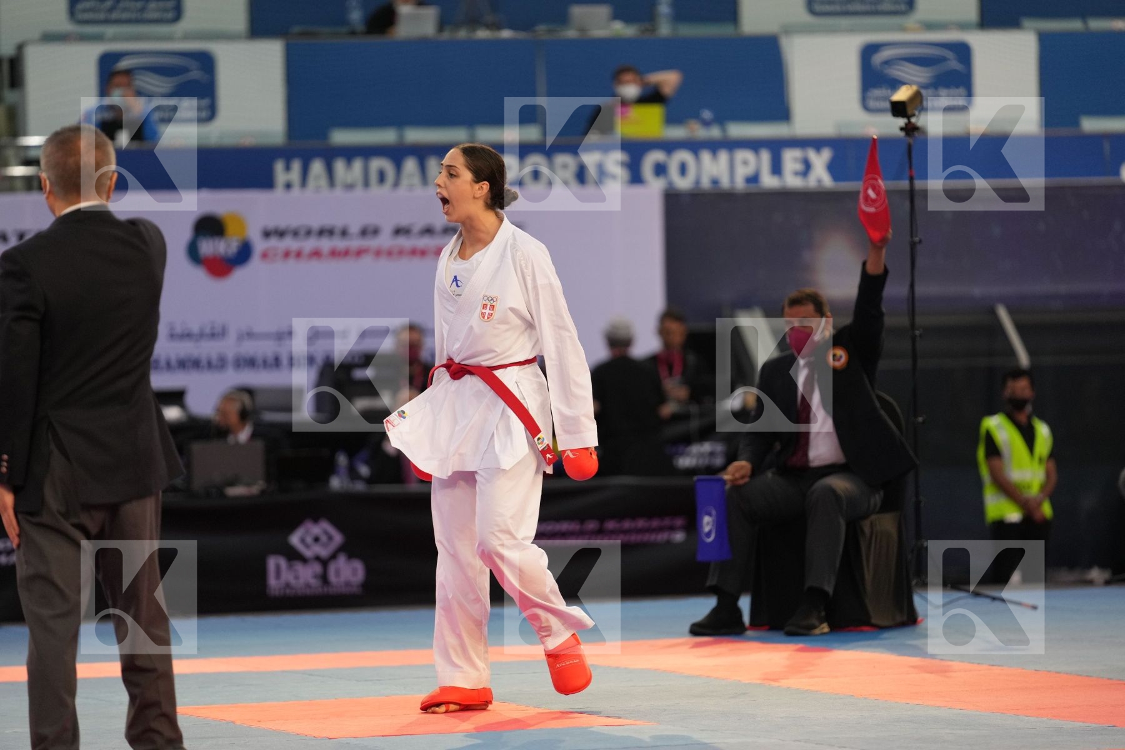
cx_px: 562
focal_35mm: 200
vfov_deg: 6.9
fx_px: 6250
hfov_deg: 10.3
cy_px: 375
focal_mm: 200
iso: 2000
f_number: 2.8
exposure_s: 1/1000
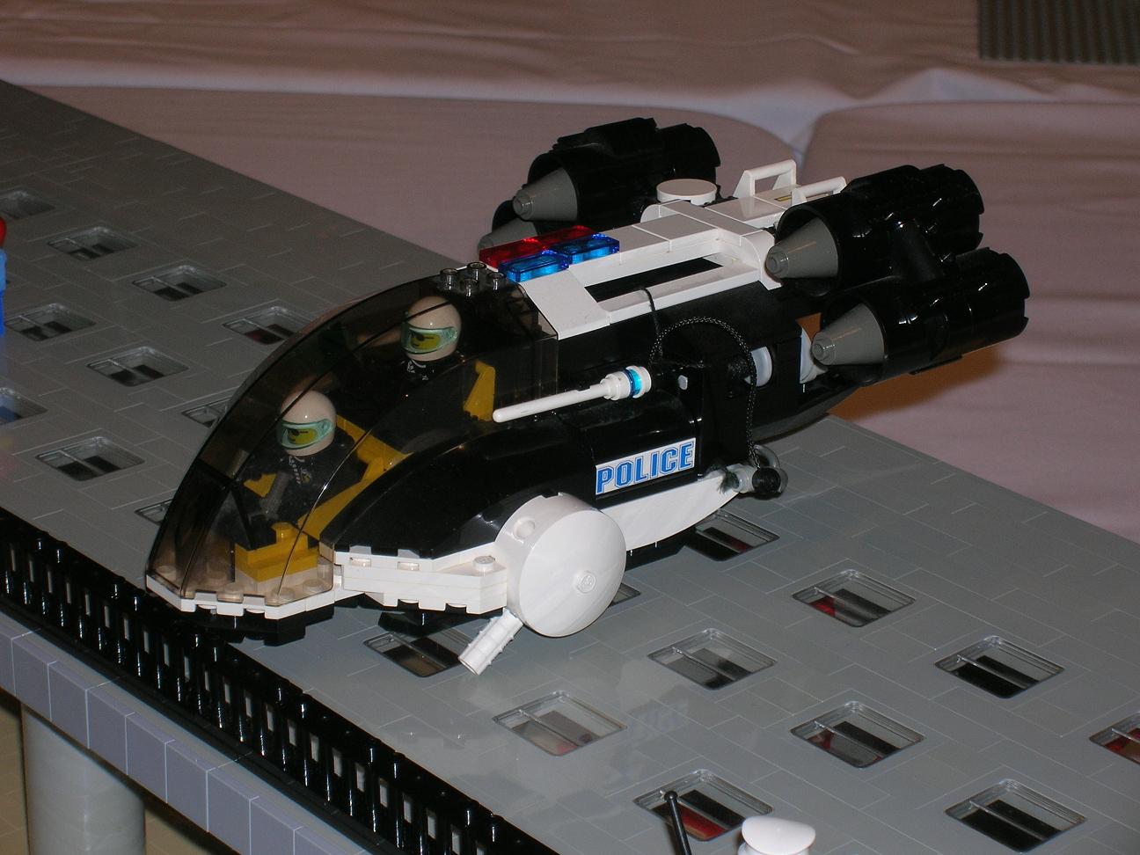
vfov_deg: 14.5
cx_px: 570
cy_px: 428
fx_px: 3359
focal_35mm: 102
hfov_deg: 19.3
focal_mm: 17.1
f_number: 4.9
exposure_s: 1/60.1
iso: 50
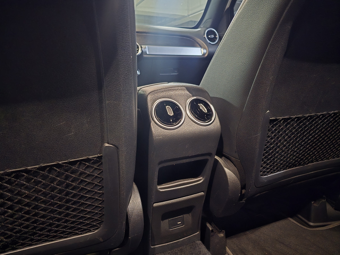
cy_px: 128
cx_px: 170
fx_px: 226
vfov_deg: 58.9
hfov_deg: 73.9
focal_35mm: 23
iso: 2000
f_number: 1.7
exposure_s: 1/15
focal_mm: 6.3
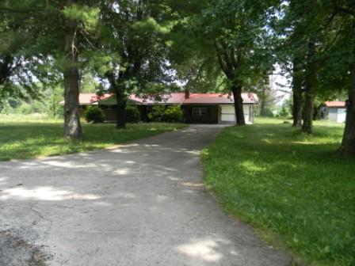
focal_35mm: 28
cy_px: 133
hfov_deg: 63.4
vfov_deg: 49.7
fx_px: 287
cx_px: 178
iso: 80
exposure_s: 1/196
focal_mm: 5
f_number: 3.5
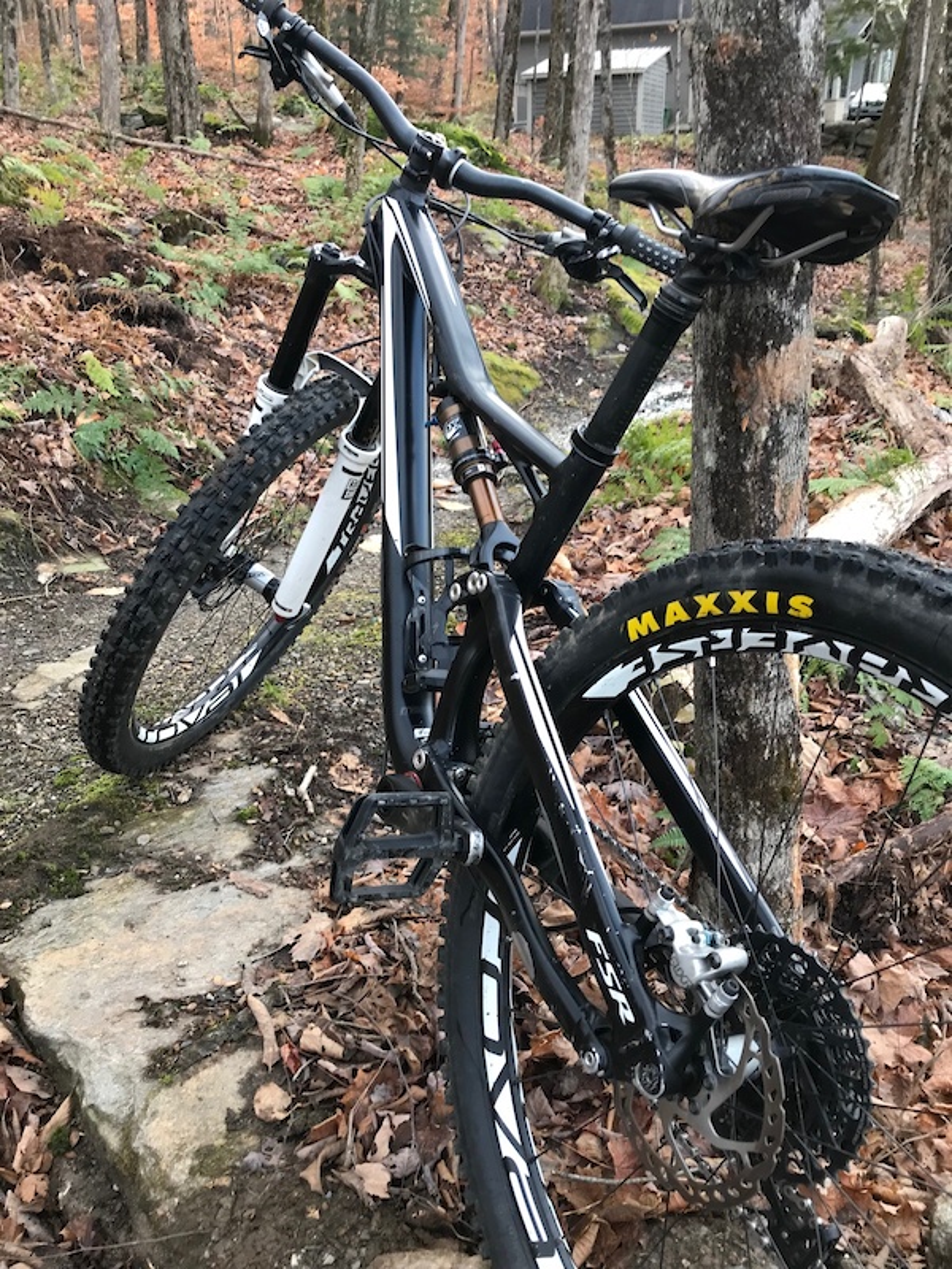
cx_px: 476
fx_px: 1027
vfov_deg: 63.4
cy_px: 634
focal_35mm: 28
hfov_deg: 49.7
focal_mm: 3.99
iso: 40
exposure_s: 1/93
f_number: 1.8
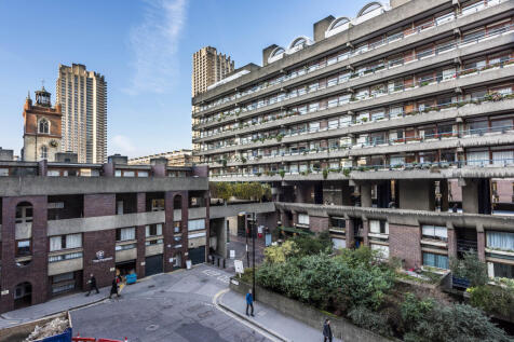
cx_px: 257
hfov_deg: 86.9
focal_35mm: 19
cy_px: 171
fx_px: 271
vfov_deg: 64.5
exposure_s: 1/320
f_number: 9
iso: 320
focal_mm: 19
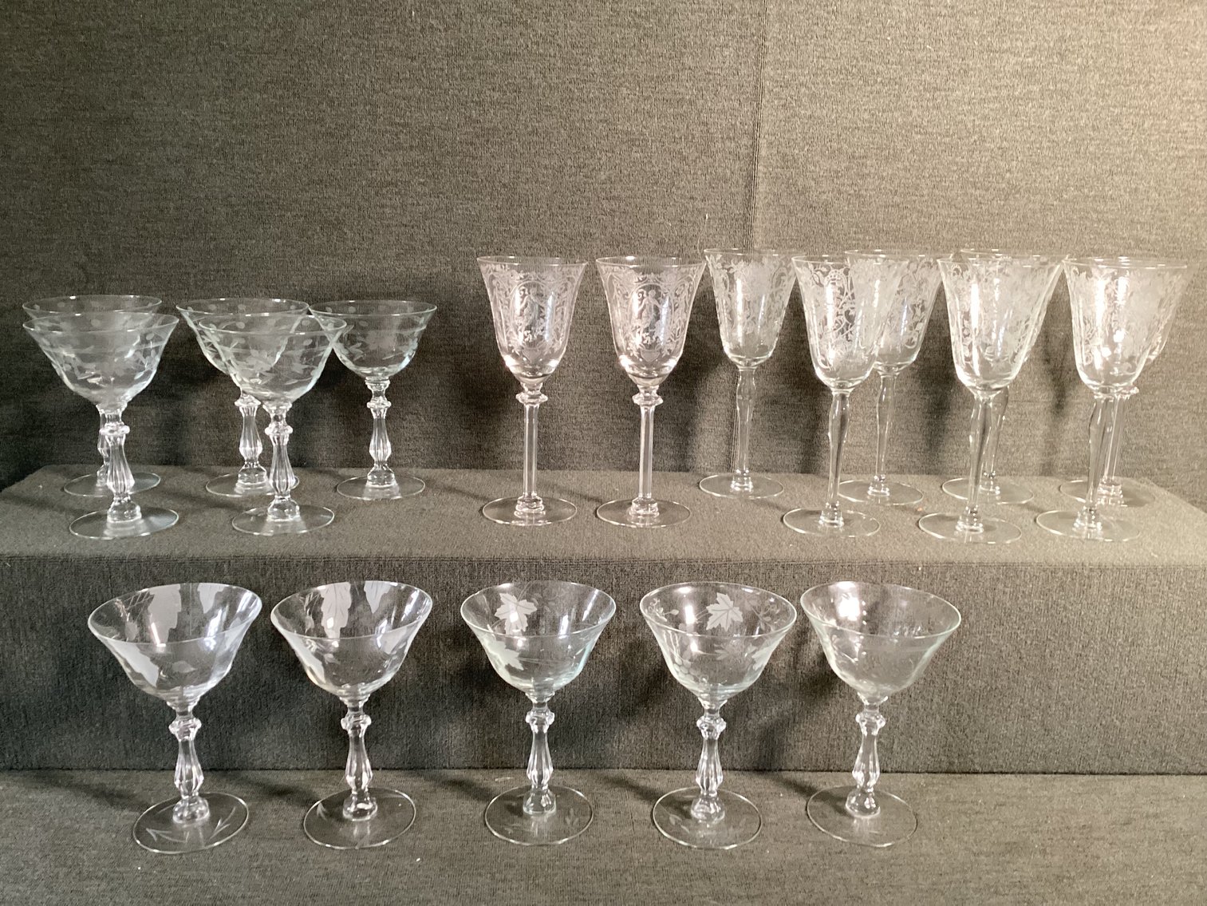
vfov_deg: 45.4
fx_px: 1081
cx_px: 604
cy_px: 453
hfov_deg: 58.3
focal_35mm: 31
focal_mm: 3.3
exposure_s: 1/60
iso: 320
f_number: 2.4
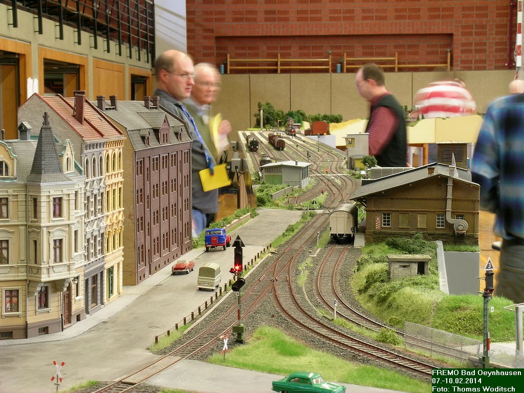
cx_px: 262
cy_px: 196
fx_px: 1302
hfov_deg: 22.8
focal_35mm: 86
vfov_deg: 17.2
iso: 50
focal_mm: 17.8
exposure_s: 1/1.1
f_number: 7.5
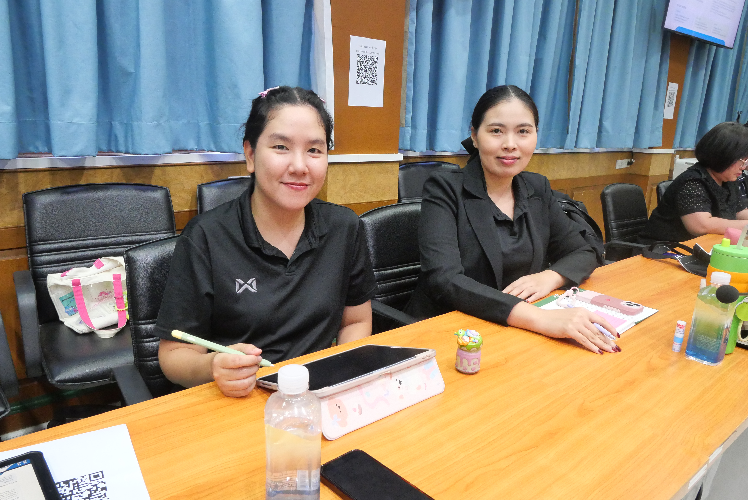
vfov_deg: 53.2
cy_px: 250
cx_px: 374
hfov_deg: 73.7
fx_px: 499
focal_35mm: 24
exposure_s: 1/20
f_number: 8
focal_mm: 12
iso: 3200
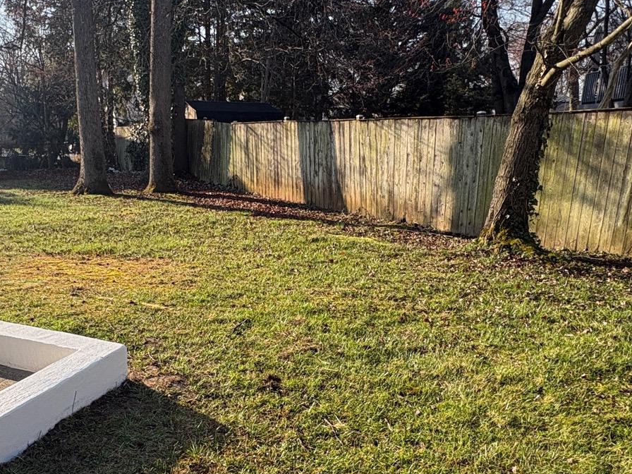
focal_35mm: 32
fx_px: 584
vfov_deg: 44.0
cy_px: 277
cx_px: 198
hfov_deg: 55.3
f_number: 2.2
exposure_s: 1/518
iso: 40
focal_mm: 2.22
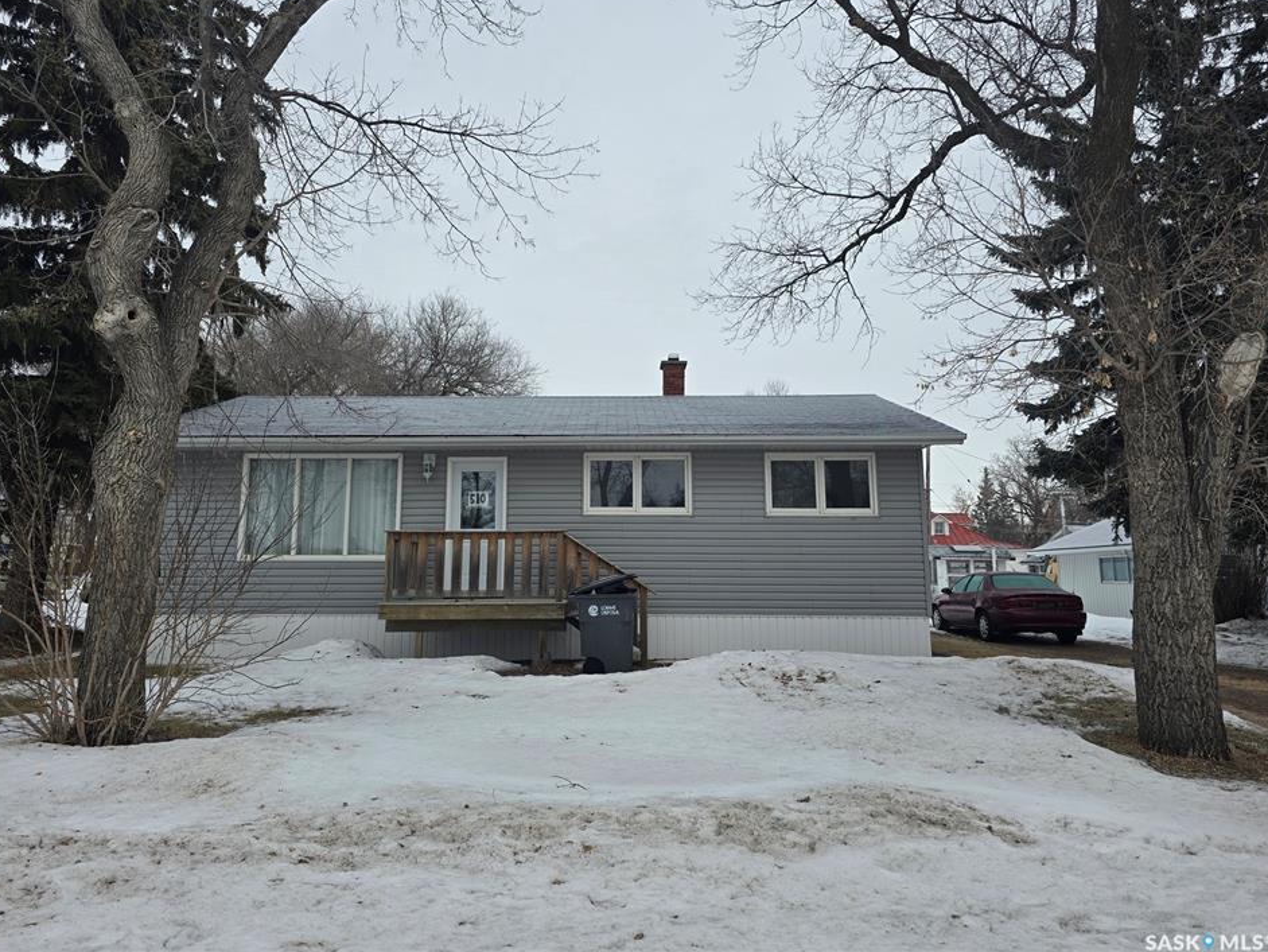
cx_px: 590
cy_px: 436
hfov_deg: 69.3
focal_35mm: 25
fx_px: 916
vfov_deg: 54.8
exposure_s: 1/241
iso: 12
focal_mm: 6.3
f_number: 1.7
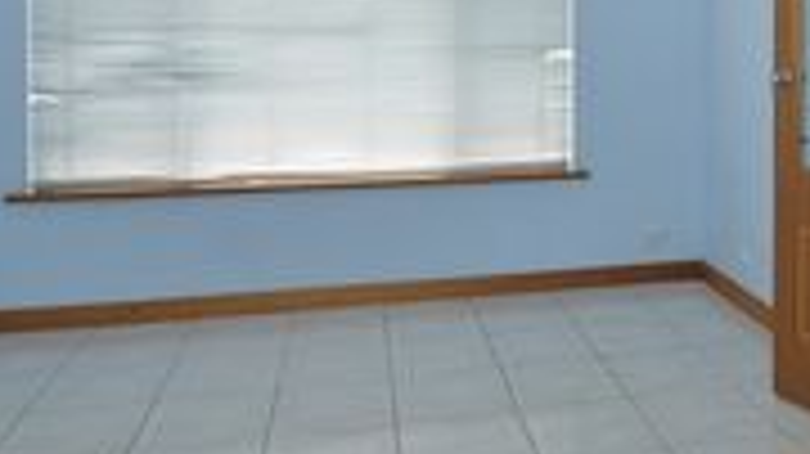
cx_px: 612
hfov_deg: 47.5
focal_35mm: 41
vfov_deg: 27.7
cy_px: 29
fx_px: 880
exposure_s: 1/60
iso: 320
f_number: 4
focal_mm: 10
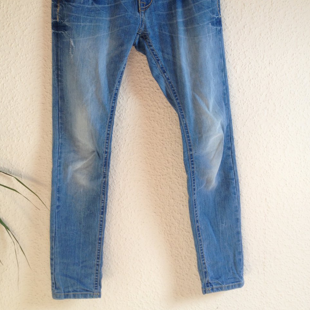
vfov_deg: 38.9
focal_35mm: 43
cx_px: 150
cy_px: 118
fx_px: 436
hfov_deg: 39.2
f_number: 2.4
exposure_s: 1/30
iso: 50
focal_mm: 4.28
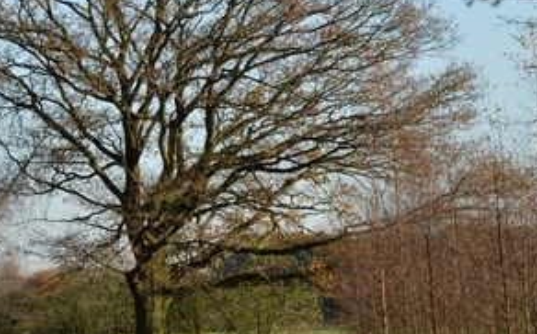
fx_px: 2632
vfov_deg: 7.3
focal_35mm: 180
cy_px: 106
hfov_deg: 11.6
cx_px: 217
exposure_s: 1/640
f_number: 13
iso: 800
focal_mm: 86
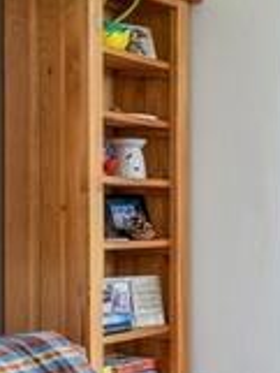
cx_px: 736
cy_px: 254
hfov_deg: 11.5
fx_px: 1056
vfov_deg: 19.9
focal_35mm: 98
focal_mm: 10.5
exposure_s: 1/40
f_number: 7.1
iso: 200
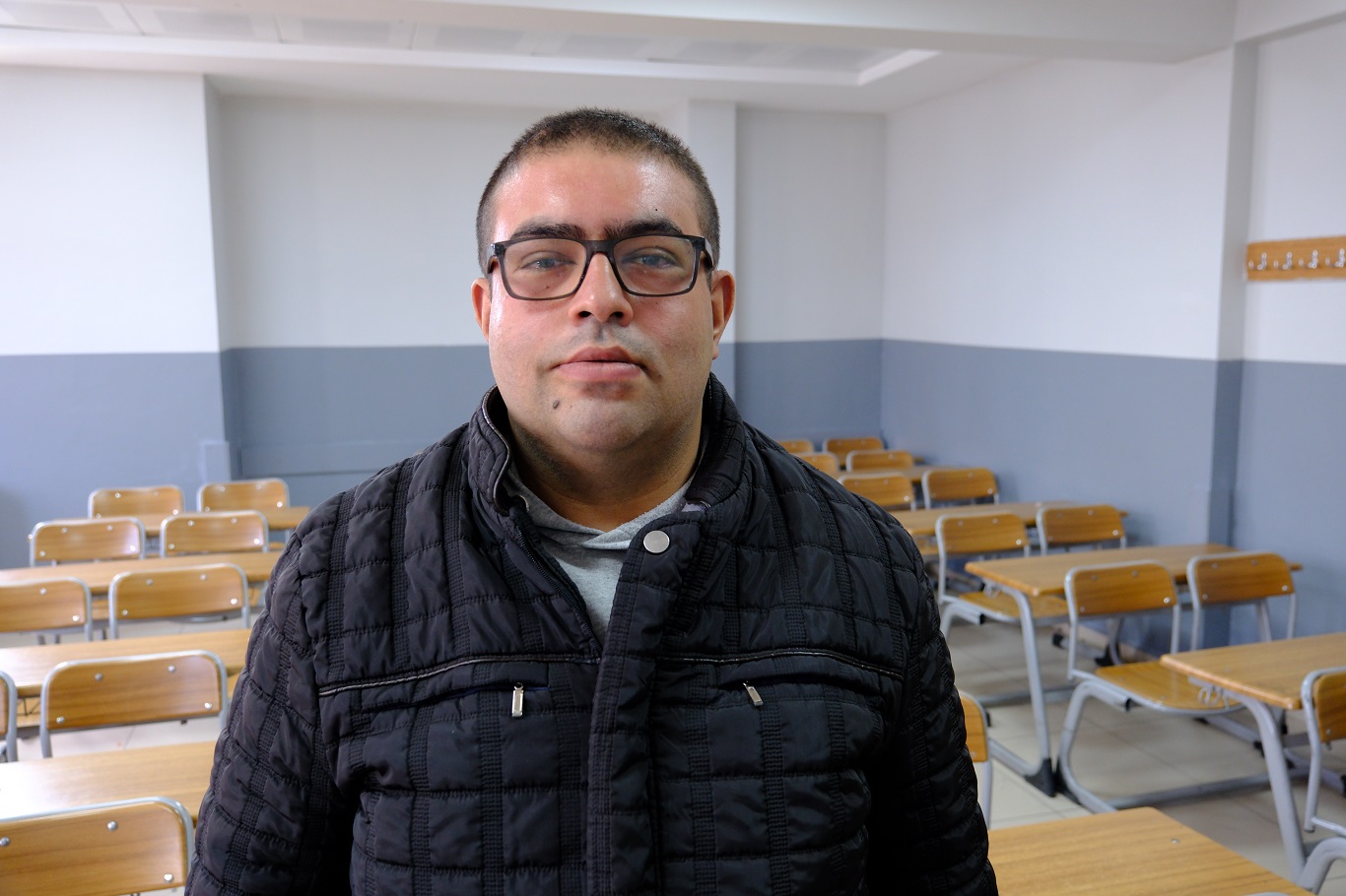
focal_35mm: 29
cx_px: 673
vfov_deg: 44.9
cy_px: 448
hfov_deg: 63.7
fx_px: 1084
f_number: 4
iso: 1000
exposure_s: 1/60
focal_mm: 19.2
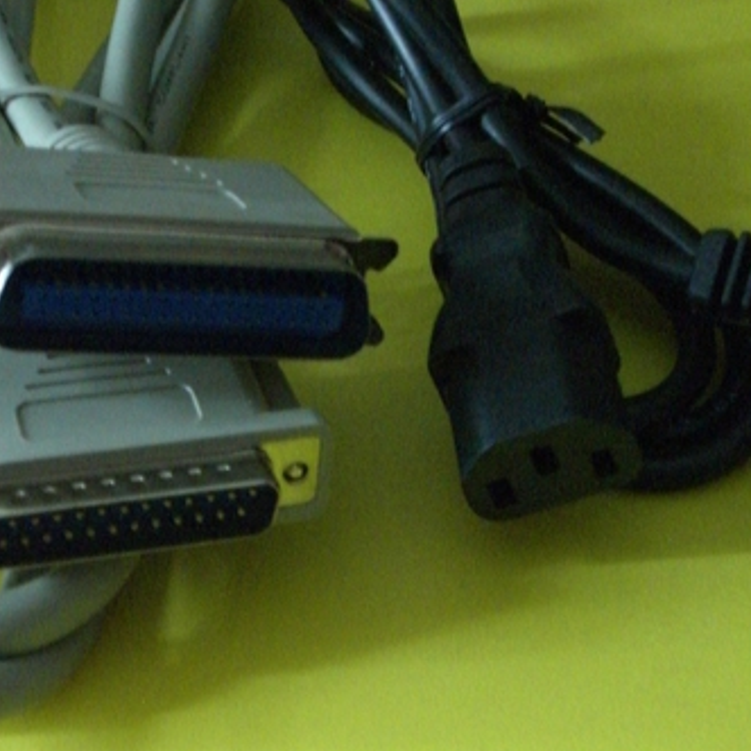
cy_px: 380
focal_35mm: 79
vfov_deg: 21.9
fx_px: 1939
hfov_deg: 21.9
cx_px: 326
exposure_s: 1/15
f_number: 3.6
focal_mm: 10.7
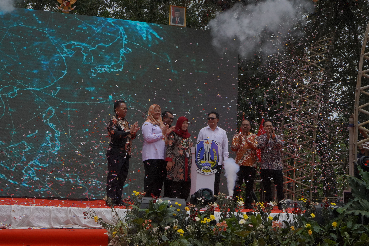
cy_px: 123
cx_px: 184
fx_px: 477
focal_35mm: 46
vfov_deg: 28.9
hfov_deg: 42.3
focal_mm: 31
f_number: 10
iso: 1250
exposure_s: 1/1600
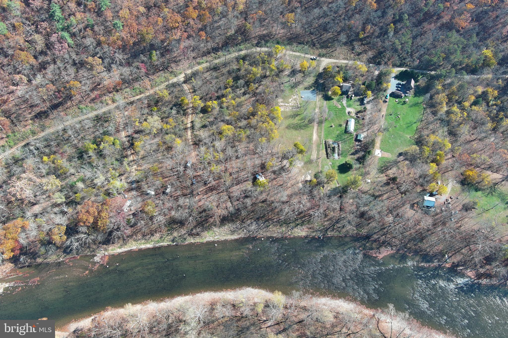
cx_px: 254
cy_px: 169
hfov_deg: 63.7
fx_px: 409
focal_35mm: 29
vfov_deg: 45.0
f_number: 2.8
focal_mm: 10.57
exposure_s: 1/295
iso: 100
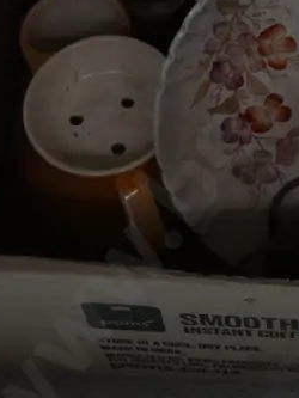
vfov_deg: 15.5
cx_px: 368
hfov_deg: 11.8
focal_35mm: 123
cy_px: -51
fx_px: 1416
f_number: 4.4
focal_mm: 20
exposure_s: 1/60
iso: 1600
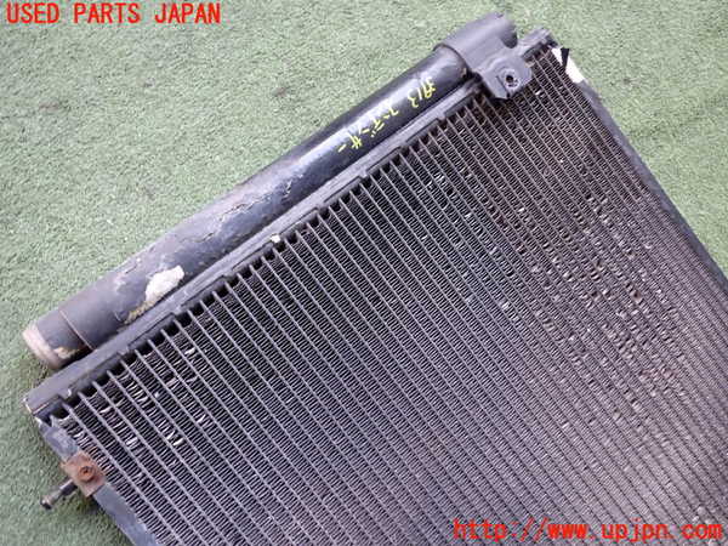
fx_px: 631
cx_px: 364
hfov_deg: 60.0
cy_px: 273
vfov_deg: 46.8
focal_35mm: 30
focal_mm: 5.4
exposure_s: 1/50
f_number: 2.3
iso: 200
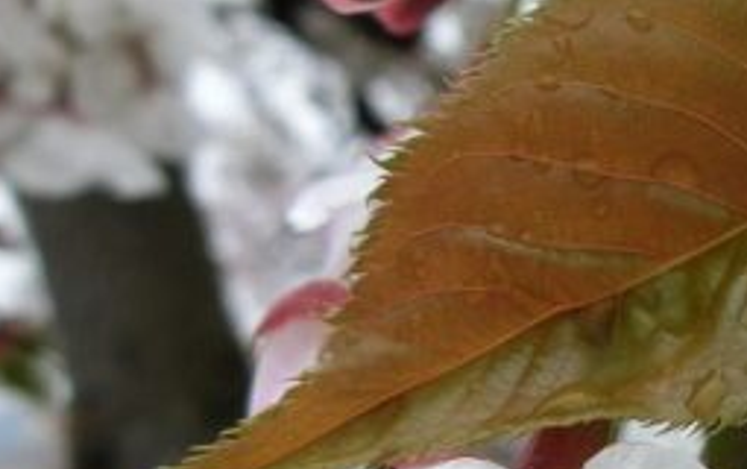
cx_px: 721
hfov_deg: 24.0
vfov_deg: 15.7
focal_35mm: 83
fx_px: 1692
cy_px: 311
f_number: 3.5
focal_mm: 4.5
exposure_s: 1/320
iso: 80
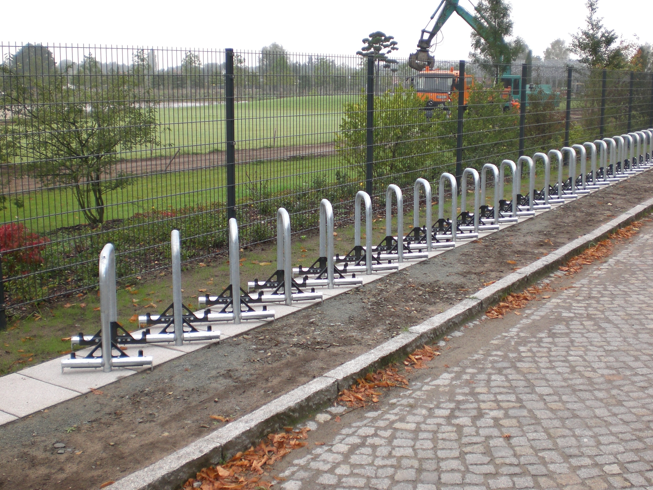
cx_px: 344
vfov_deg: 34.4
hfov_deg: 44.8
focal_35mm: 42
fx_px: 792
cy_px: 250
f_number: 3.1
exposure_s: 1/125
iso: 50
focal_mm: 6.3
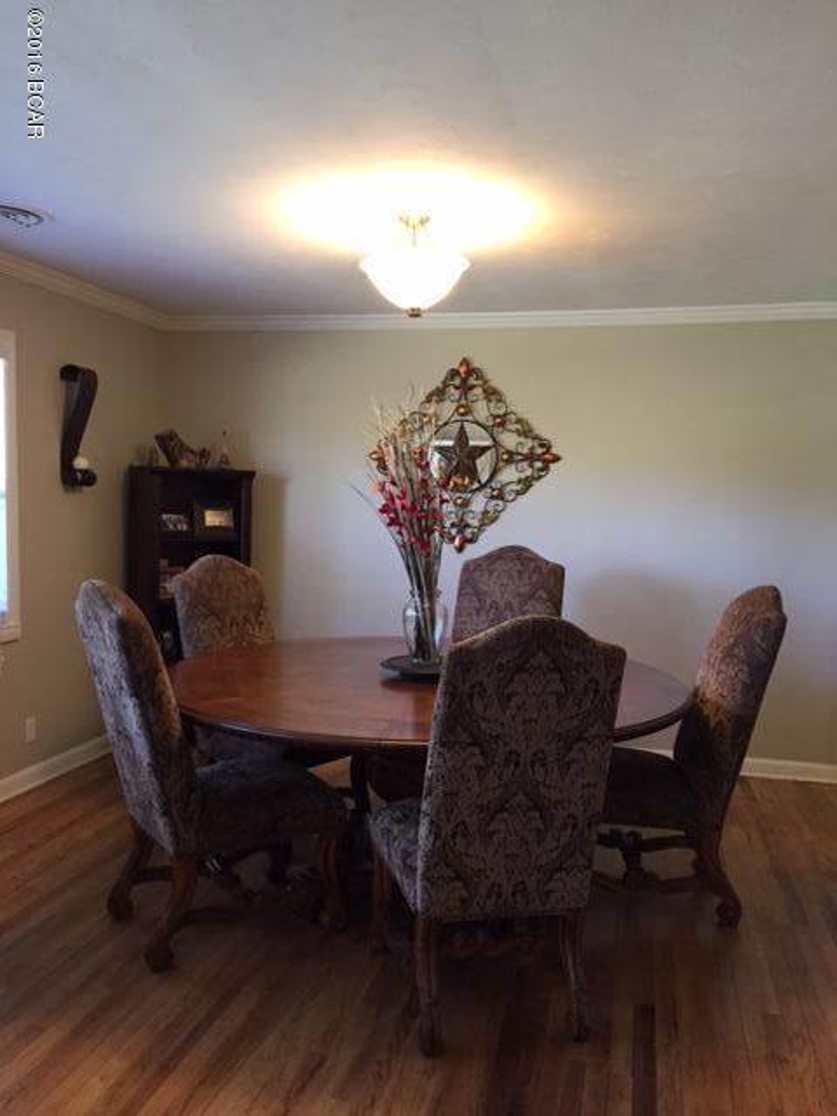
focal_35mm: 29
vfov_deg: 61.7
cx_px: 418
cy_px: 558
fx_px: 935
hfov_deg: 48.2
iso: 125
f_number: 2.2
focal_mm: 4.15
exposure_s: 1/30
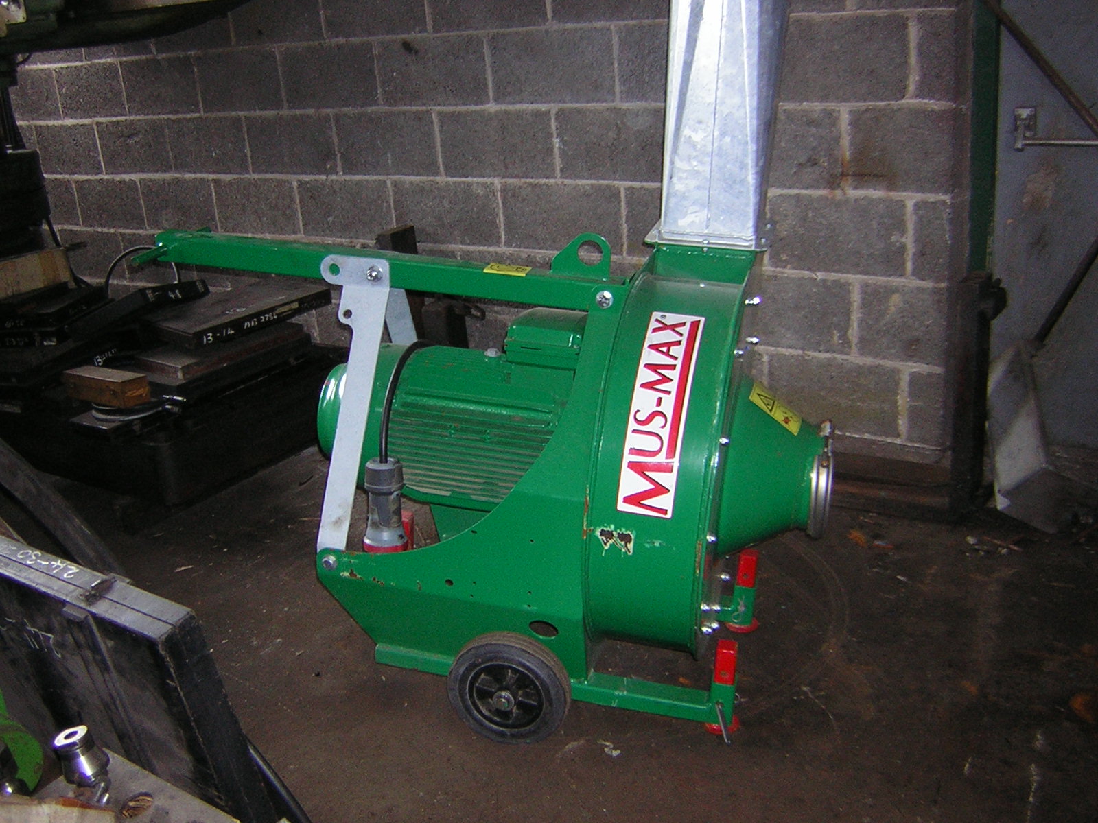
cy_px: 412
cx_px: 549
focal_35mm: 36
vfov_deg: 39.7
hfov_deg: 51.4
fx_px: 1142
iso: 95
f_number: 2.6
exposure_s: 1/60.1
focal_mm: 4.7
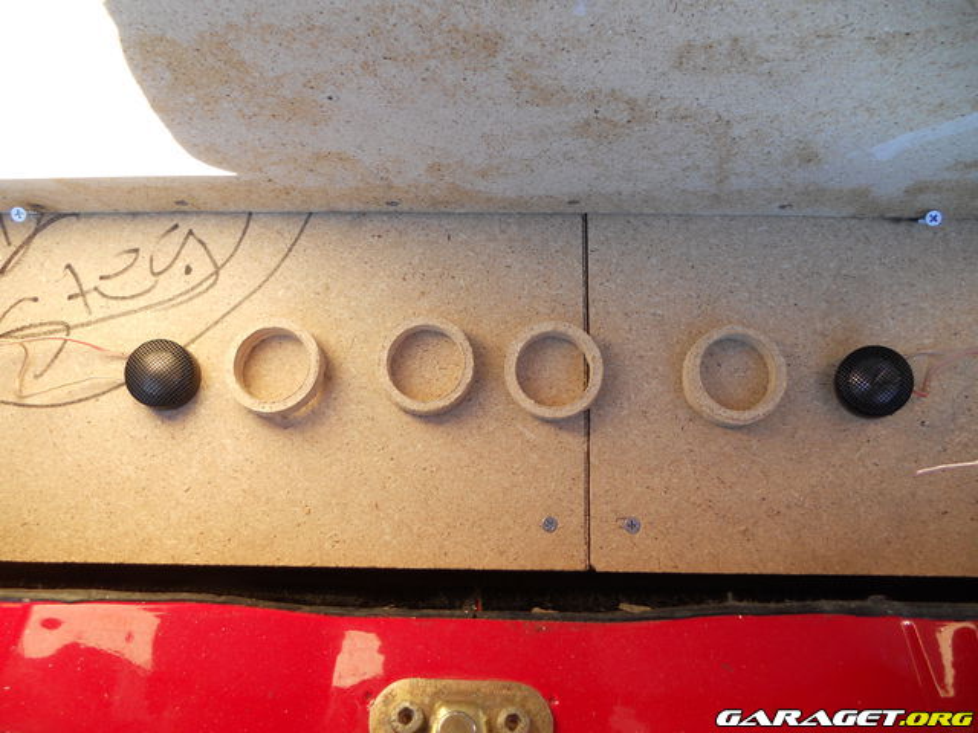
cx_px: 489
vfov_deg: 51.4
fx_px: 763
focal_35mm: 27
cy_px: 366
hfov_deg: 65.3
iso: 80
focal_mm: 4.9
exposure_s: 1/80
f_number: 3.2
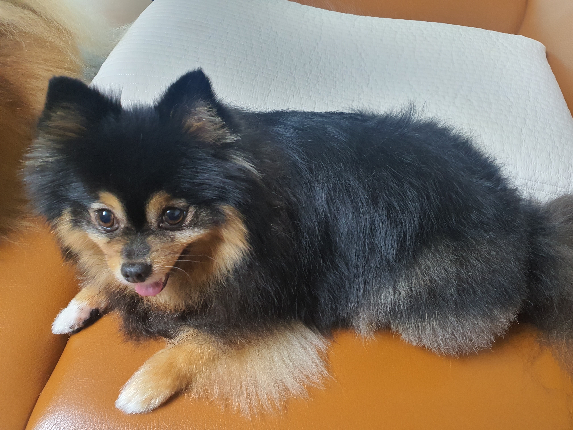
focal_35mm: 26
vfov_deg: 53.1
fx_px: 430
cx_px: 286
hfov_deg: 67.3
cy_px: 215
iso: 320
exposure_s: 1/40
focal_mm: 4.3
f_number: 2.4
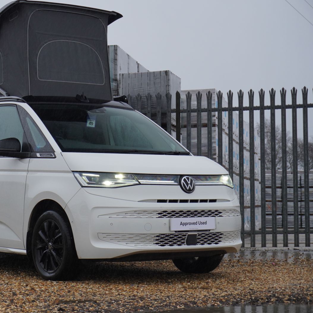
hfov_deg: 20.2
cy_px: 157
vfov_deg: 20.4
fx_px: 870
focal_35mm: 85
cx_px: 76
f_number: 5.6
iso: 500
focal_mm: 44
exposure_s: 1/200
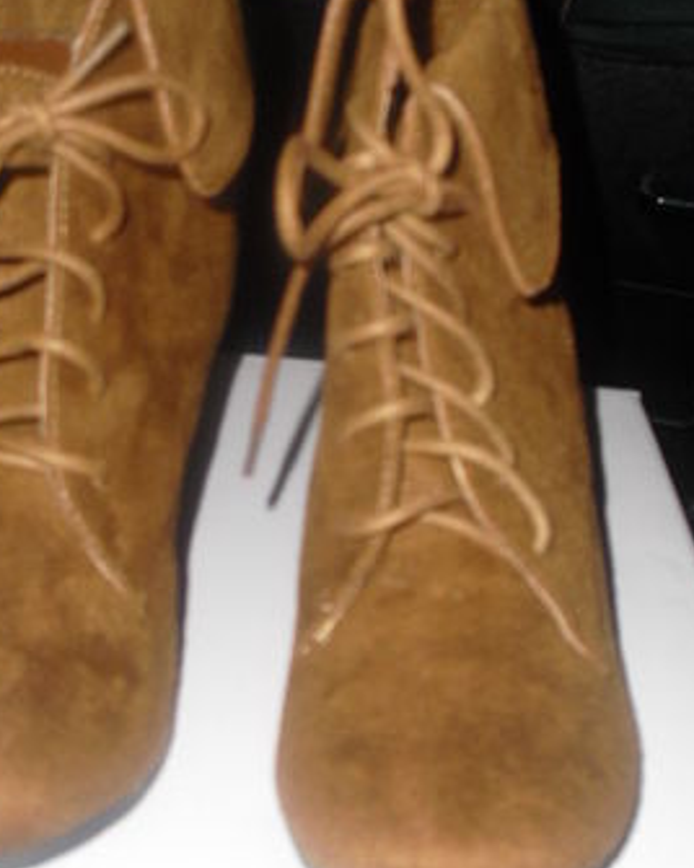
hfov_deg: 24.1
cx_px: 254
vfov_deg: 30.0
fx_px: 1618
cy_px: 495
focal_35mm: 63
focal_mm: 6.3
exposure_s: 1/60
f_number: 3.1
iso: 100
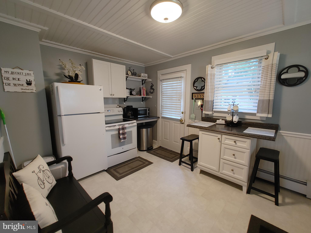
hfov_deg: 98.2
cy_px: 116
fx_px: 135
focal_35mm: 15
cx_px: 156
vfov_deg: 81.7
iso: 200
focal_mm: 1.78
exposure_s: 1/24
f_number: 1.9
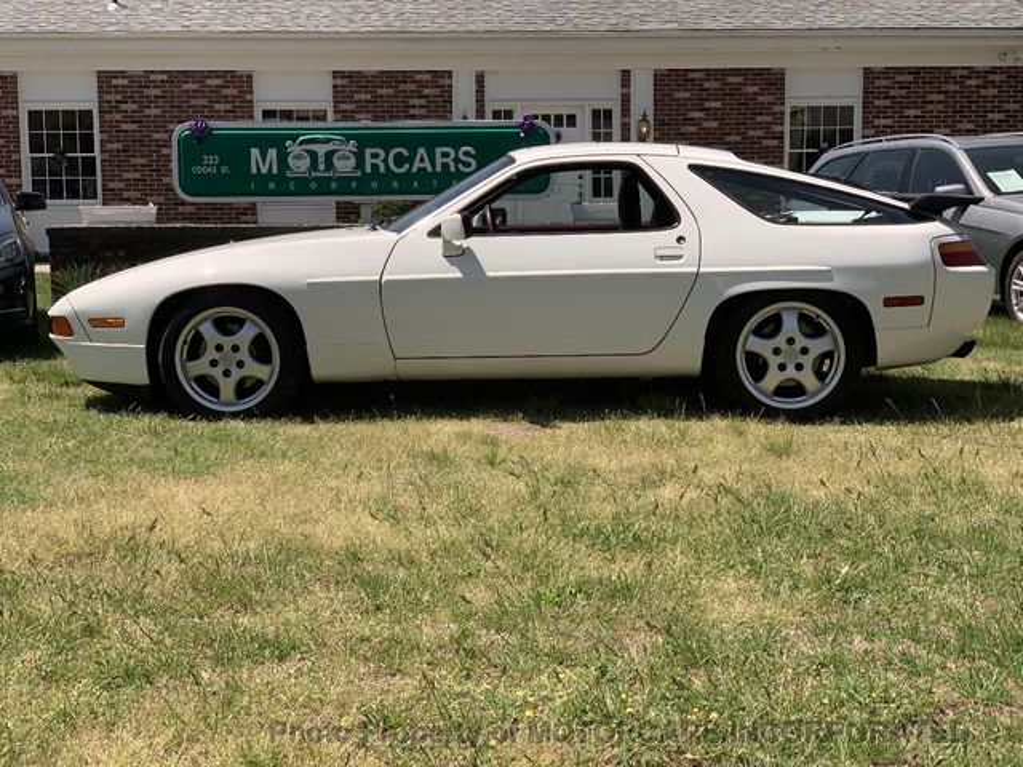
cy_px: 384
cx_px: 512
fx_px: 1537
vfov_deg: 28.0
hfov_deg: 36.8
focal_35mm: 52
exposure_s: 1/1916
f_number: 2.4
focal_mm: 6
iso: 16
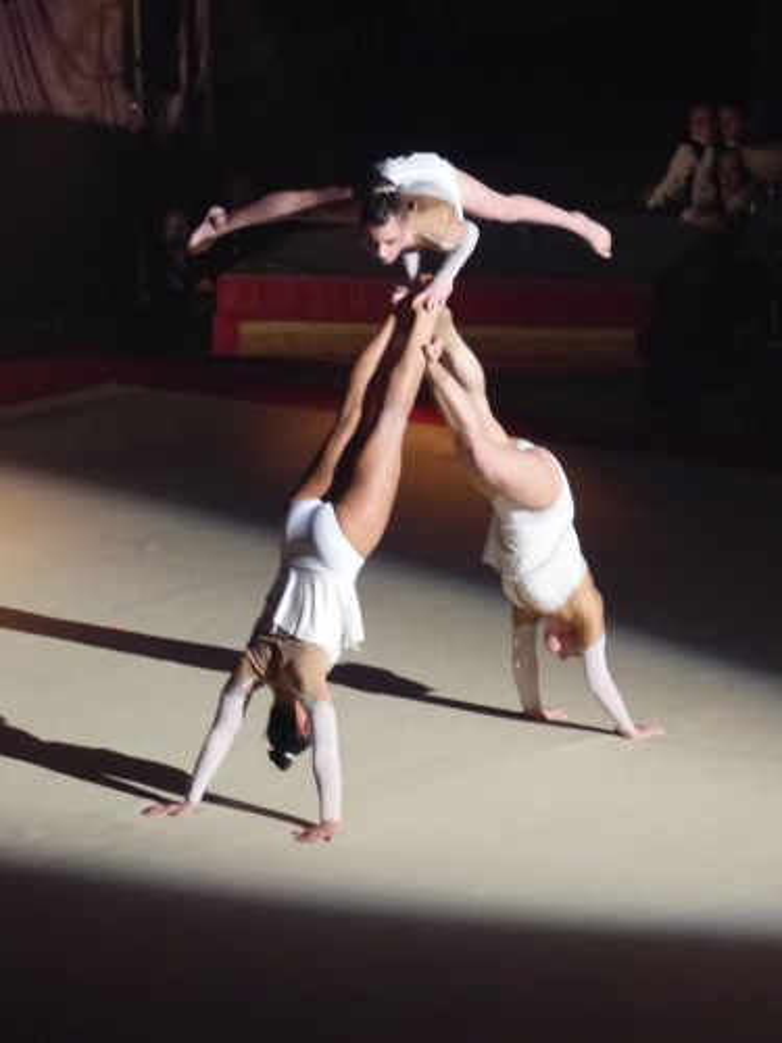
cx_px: 391
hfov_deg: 5.9
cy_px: 522
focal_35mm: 254
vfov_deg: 7.8
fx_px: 7651
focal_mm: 45.7
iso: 800
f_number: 2.8
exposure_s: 1/30
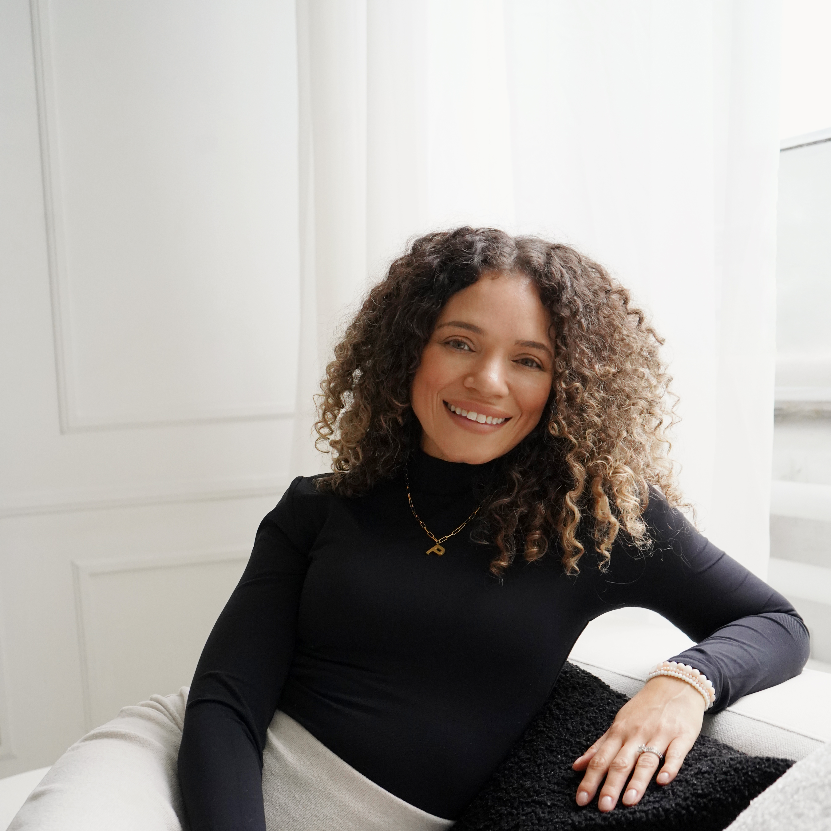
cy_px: 543
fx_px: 1439
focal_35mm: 53
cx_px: 420
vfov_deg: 32.0
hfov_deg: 32.2
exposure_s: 1/250
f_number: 4.5
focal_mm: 41
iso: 4000
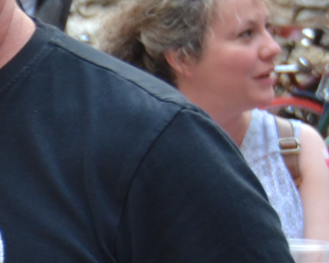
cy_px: 284
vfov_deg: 7.2
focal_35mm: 213
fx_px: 2073
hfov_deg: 8.0
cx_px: -594
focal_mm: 26
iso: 400
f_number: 4
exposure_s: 1/50
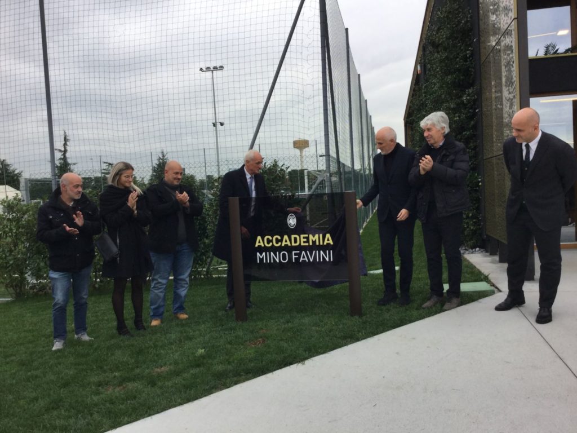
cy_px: 216
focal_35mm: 31
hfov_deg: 58.4
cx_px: 288
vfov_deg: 45.4
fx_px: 517
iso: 25
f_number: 2.4
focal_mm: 3.3
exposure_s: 1/327
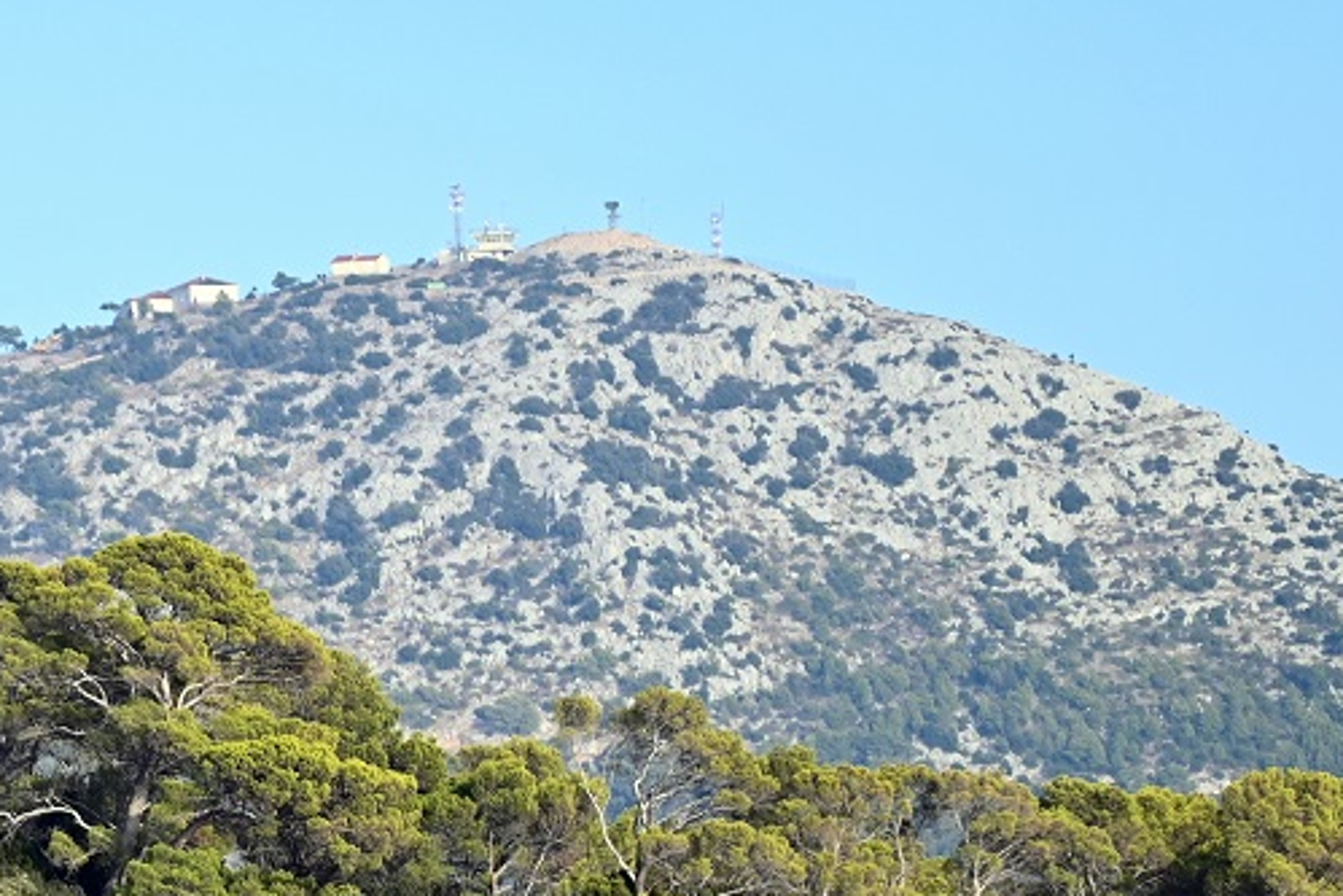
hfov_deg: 4.0
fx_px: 18956
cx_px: -215
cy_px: 1105
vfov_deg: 2.7
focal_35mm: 508
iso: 320
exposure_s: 1/1000
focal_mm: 195
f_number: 5.3
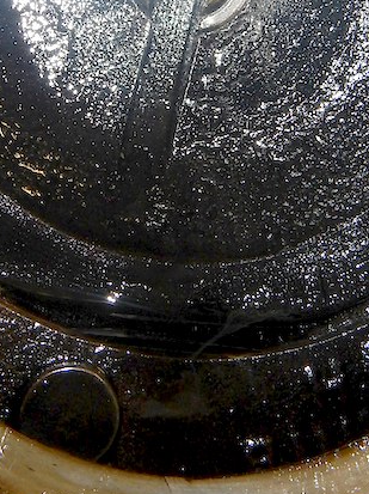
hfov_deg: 20.4
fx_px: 1025
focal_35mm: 72
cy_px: 71
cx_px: 128
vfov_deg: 26.3
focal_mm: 5.9
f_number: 7.9
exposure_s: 1/30
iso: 200
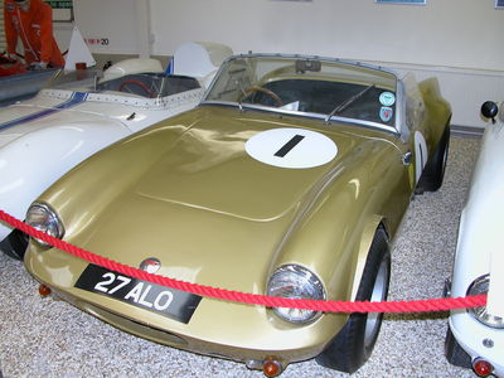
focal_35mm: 35
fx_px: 510
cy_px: 189
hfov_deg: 52.6
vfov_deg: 40.7
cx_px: 252
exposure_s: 1/30
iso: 100
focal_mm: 8.9
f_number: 2.8
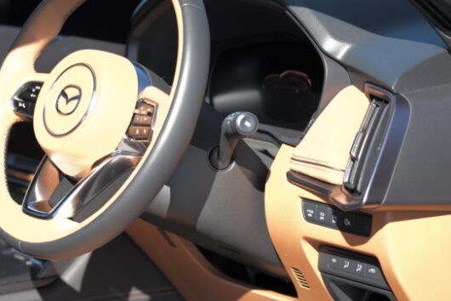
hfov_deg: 15.4
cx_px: 65
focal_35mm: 132
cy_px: 146
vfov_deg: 10.4
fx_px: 1654
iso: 100
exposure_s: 1/320
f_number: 2.8
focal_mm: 70
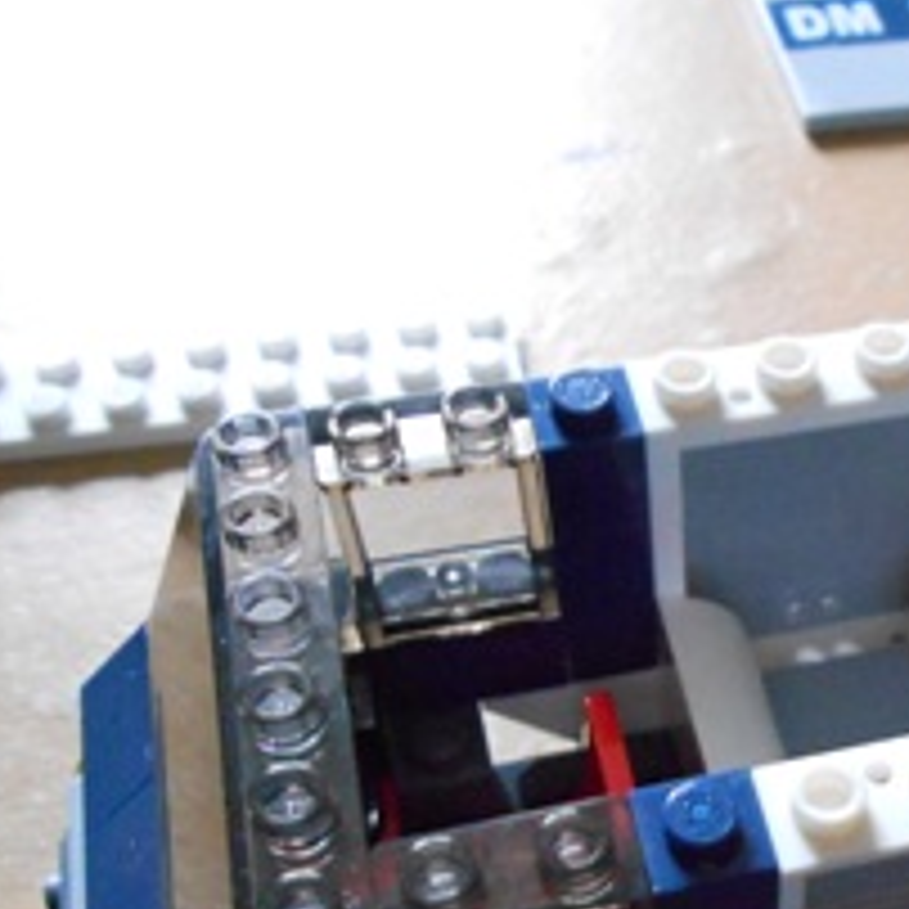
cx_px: 904
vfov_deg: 32.5
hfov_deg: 31.0
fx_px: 1515
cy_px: 724
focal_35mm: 51
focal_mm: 4.6
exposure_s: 1/6
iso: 800
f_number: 3.2
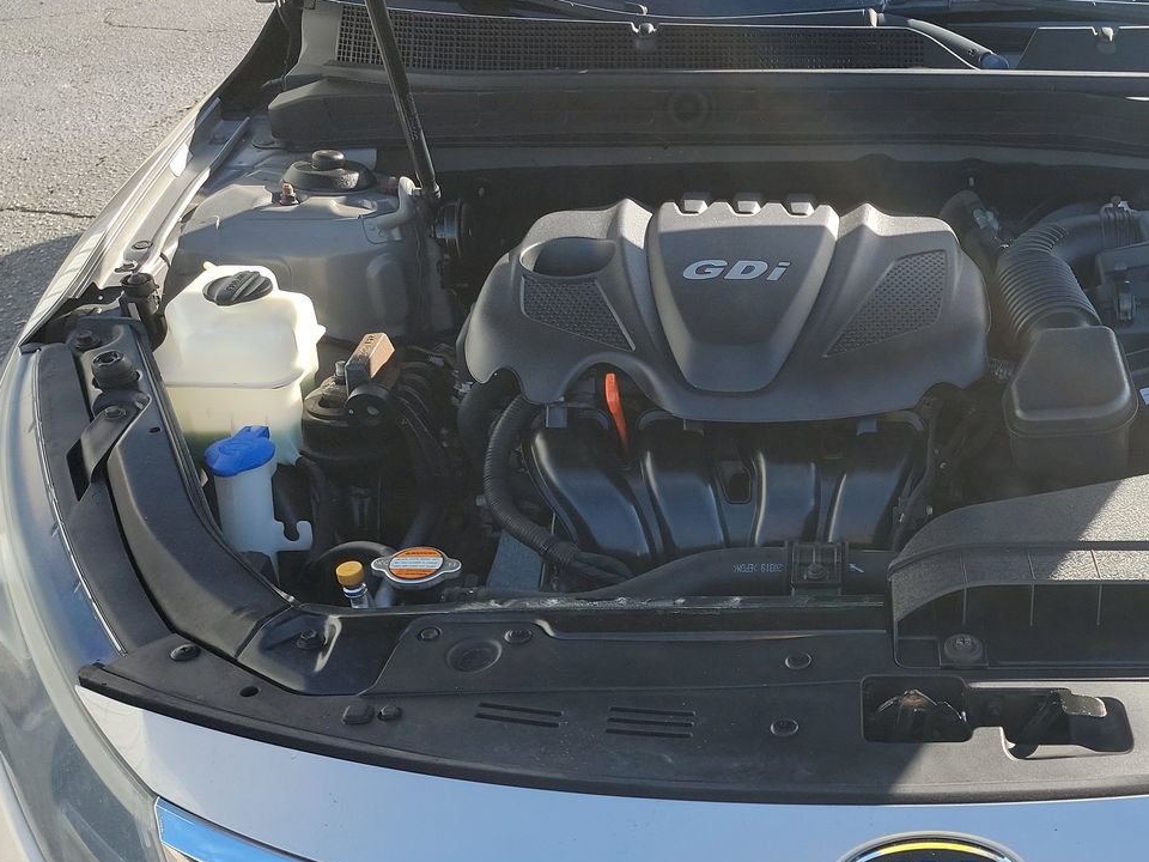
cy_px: 476
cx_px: 884
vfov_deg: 35.9
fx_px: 1328
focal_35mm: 40
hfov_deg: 44.9
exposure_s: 1/351
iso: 50
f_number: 1.8
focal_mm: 6.7
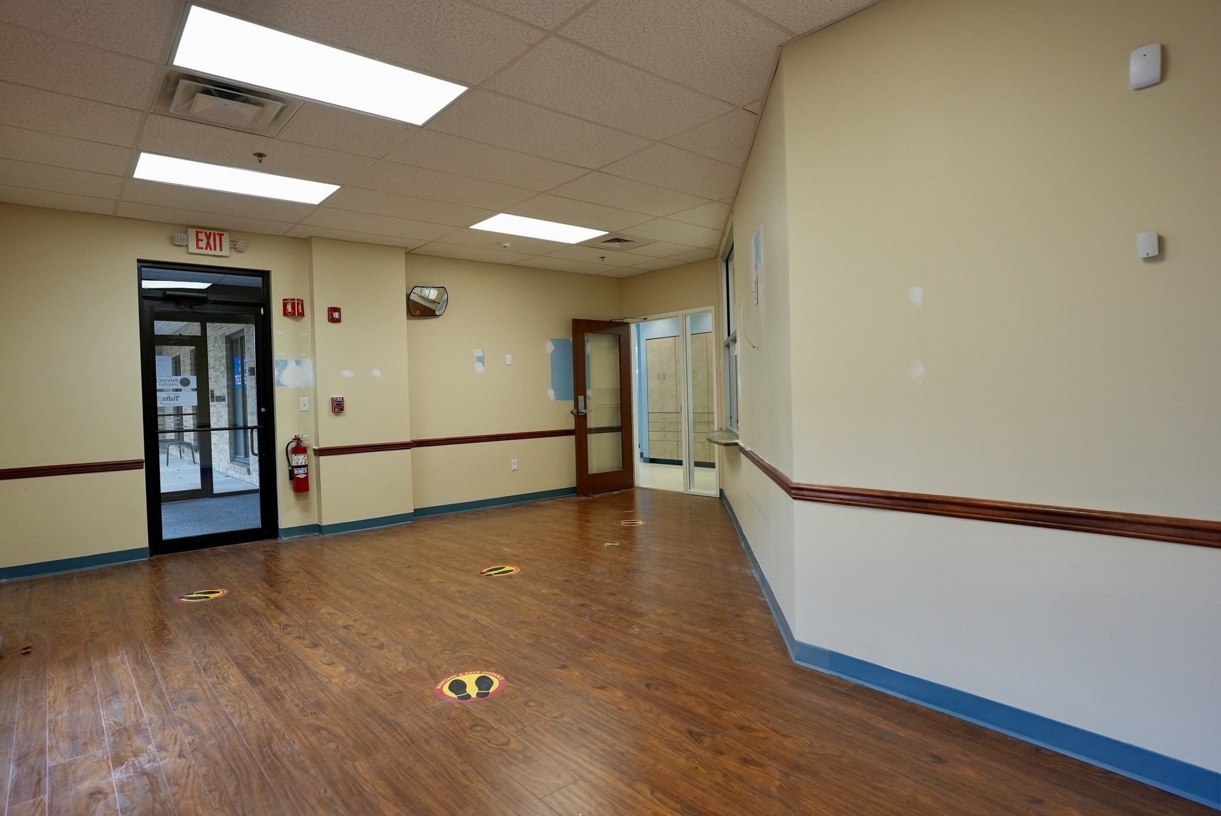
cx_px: 610
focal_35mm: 20
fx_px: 679
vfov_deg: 62.0
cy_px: 408
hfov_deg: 83.9
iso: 800
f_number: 4
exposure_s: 1/125
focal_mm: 20
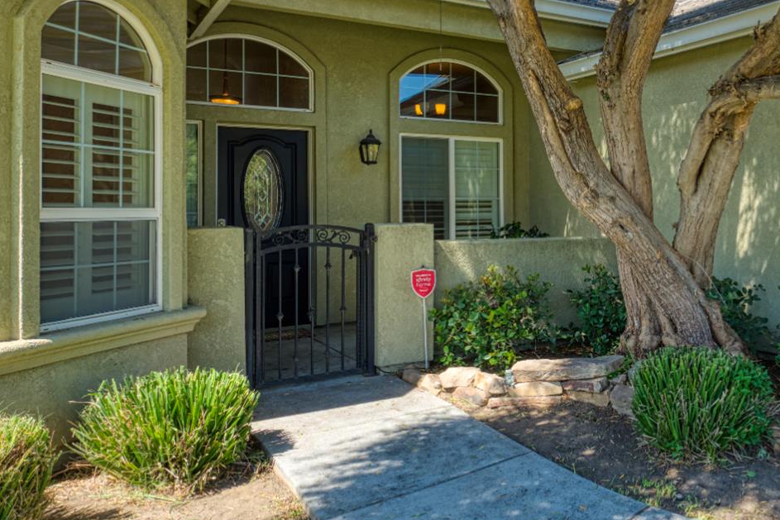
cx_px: 588
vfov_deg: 37.7
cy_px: 213
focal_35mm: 35
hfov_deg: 52.0
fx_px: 758
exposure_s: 1/125
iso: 400
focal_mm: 22
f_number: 10
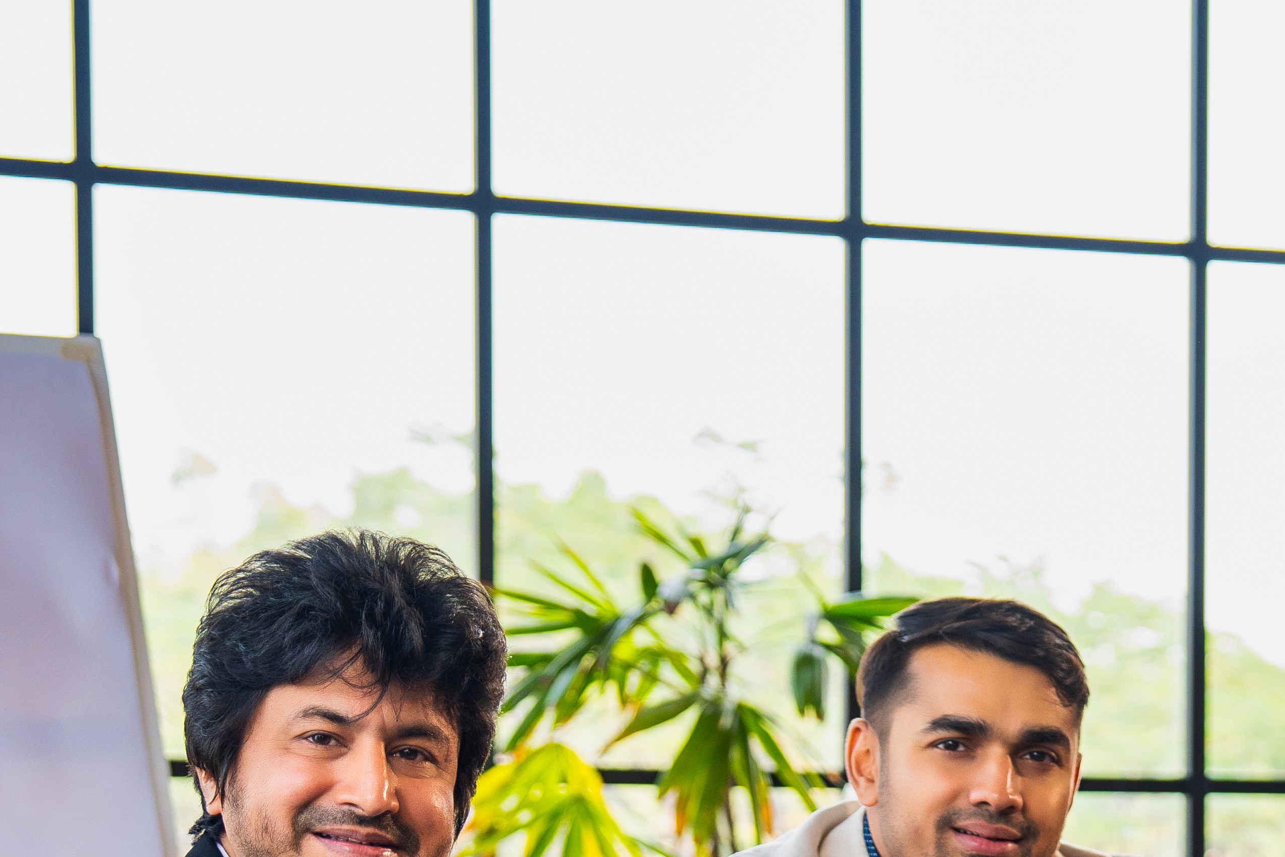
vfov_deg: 10.7
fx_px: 4533
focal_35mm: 127
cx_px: 1384
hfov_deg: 15.7
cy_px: 962
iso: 250
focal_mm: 46
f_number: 2.8
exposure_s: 1/320
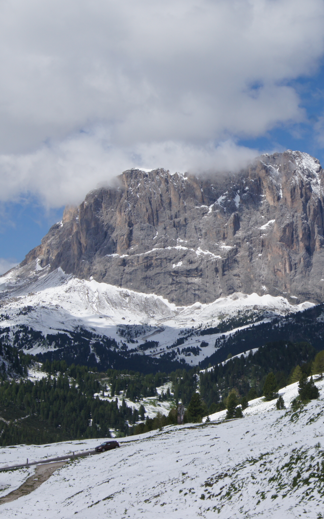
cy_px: 259
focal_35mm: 69
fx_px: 975
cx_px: 275
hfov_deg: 18.6
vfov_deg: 29.8
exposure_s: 1/640
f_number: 11
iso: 200
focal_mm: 30
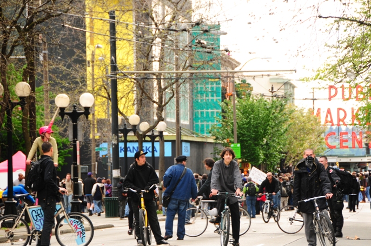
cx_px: 202
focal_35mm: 196
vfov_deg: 7.0
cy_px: 129
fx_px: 2017
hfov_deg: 10.5
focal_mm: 112
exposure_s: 1/80
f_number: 5.3
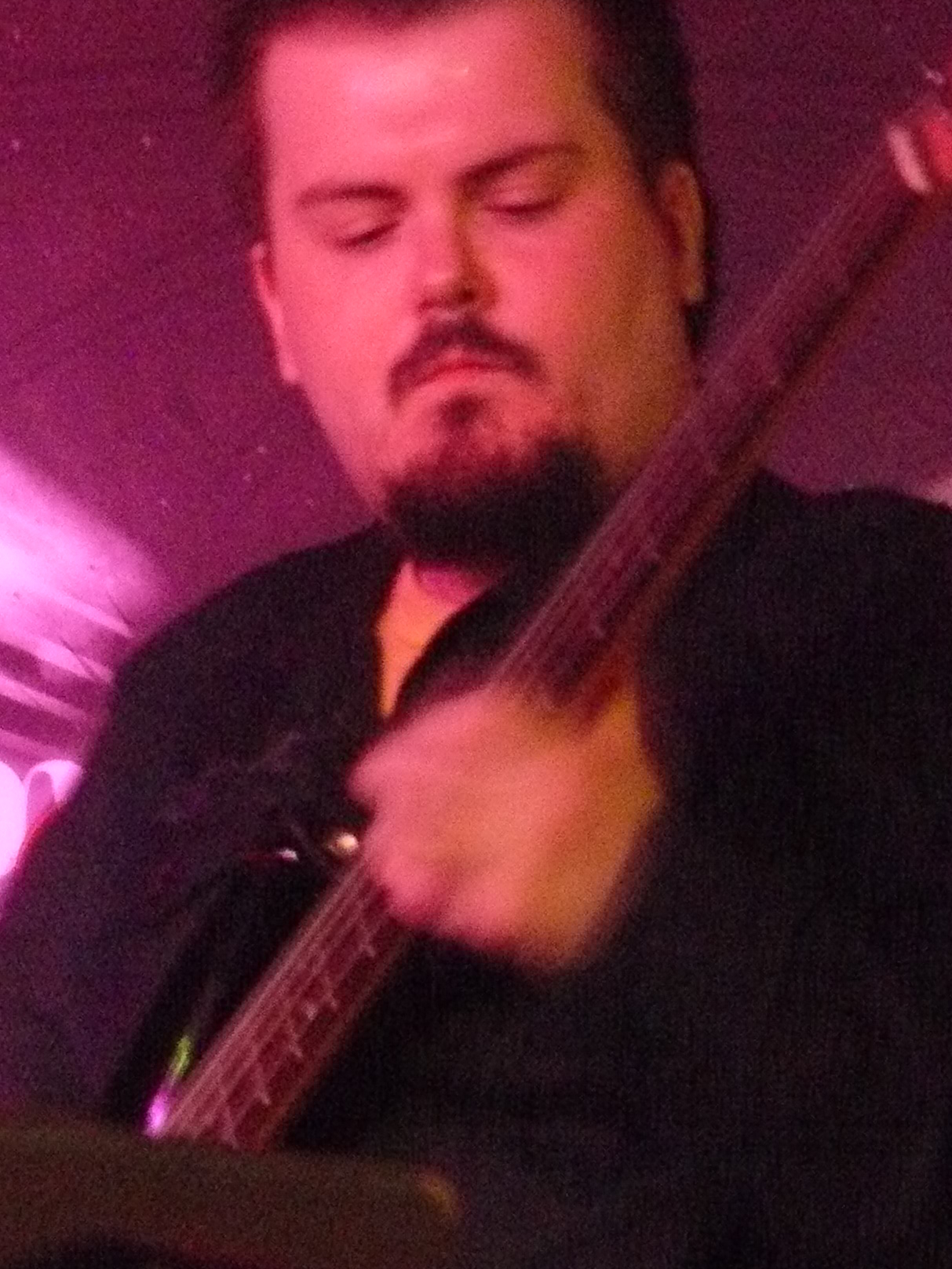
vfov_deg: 8.0
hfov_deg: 6.0
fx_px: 9056
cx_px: 502
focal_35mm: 247
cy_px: 448
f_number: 3.2
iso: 800
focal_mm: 21.6
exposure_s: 1/4
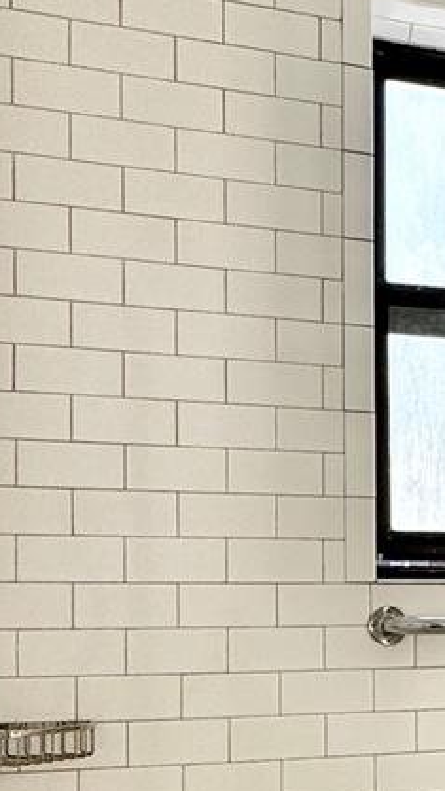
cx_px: 799
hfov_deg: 17.4
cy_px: 606
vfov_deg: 36.3
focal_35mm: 56
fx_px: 1175
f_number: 2.2
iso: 50
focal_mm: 2.22
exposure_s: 1/596
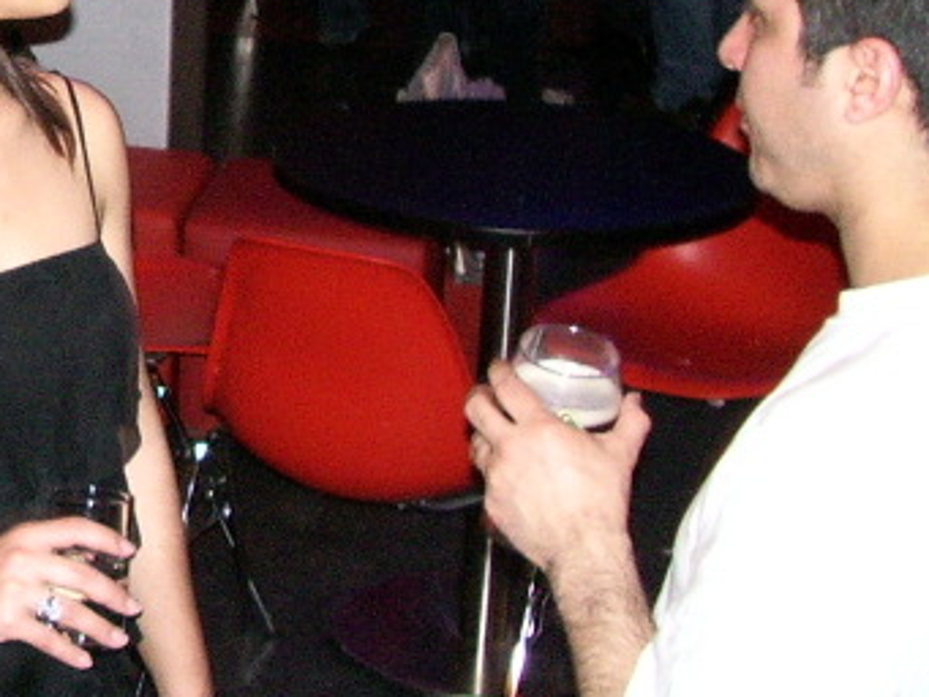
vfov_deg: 13.8
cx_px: -452
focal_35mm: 105
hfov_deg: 17.0
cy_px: -103
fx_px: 2819
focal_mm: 5.8
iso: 200
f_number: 2.6
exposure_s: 1/15
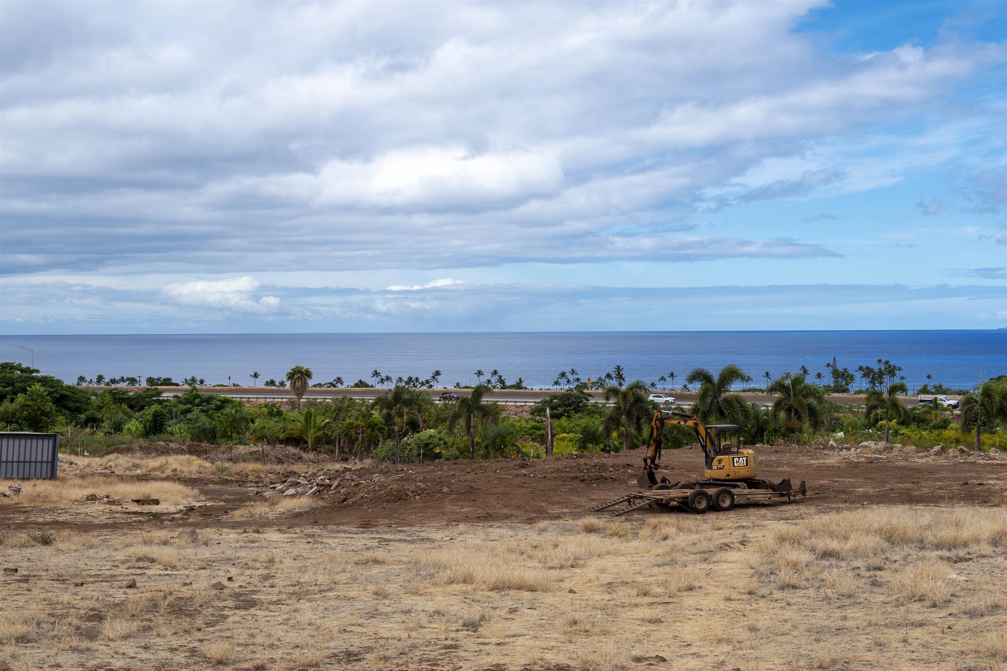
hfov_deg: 38.2
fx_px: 1454
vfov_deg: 26.0
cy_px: 336
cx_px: 504
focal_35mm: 52
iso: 100
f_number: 8
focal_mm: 35
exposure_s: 1/500
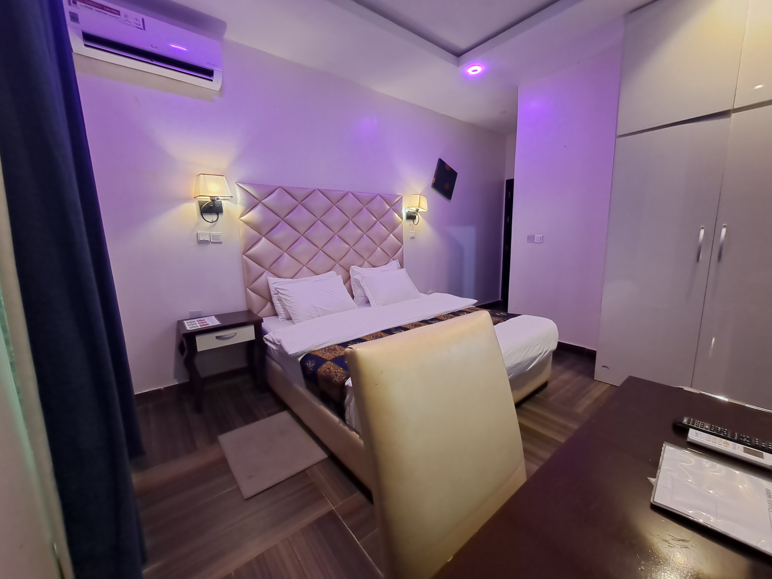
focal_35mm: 13
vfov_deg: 89.9
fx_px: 290
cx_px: 386
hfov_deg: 106.2
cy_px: 290
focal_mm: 1.42
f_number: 2.2
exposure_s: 1/24
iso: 320
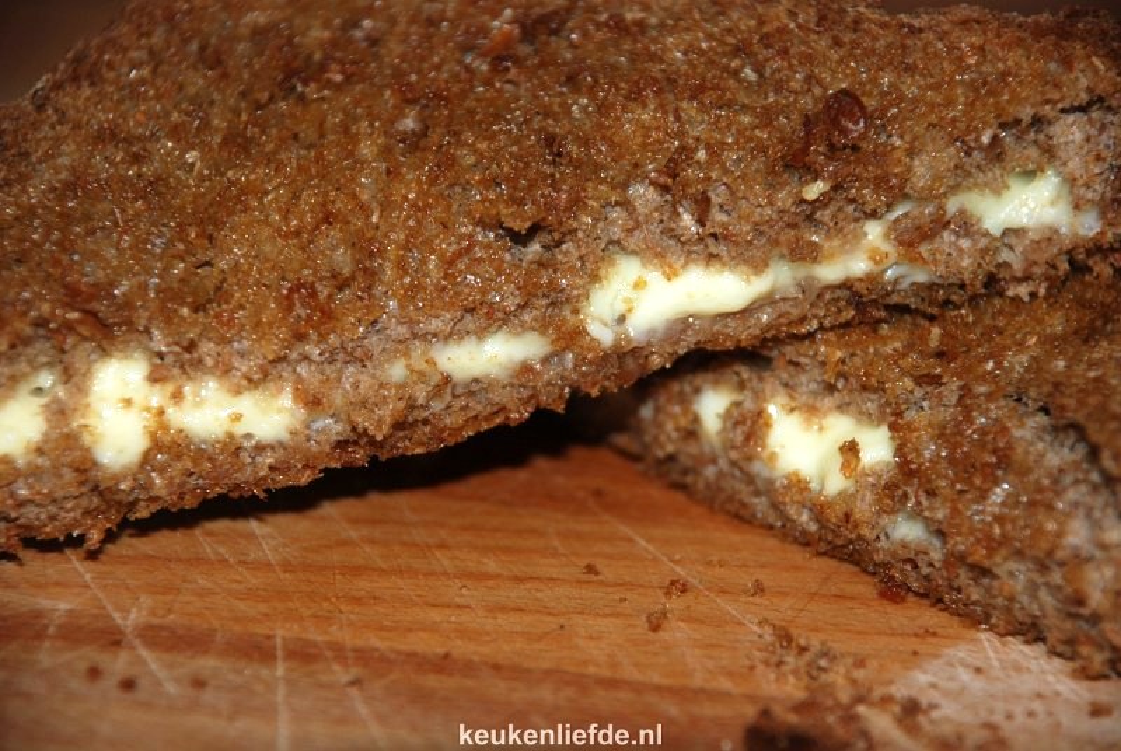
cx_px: 560
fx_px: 6315
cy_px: 376
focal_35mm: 202
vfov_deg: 6.8
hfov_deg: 10.1
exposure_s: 1/60
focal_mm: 135
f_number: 5.6
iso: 160
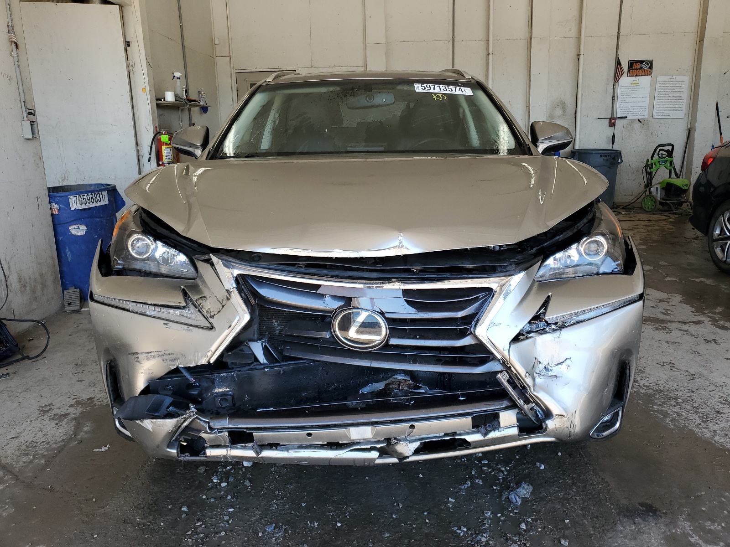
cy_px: 274
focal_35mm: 26
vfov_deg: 53.1
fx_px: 548
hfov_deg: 67.3
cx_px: 365
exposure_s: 1/312
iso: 50
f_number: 1.5
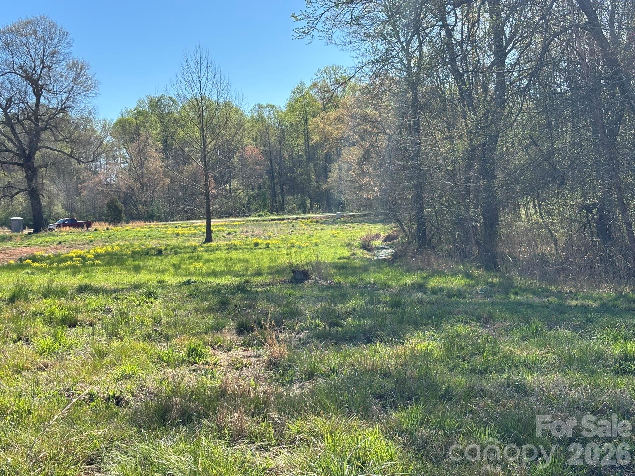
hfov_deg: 36.8
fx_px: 954
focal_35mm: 52
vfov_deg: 28.0
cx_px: 318
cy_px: 238
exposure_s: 1/1381
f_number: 1.6
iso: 32
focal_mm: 5.96
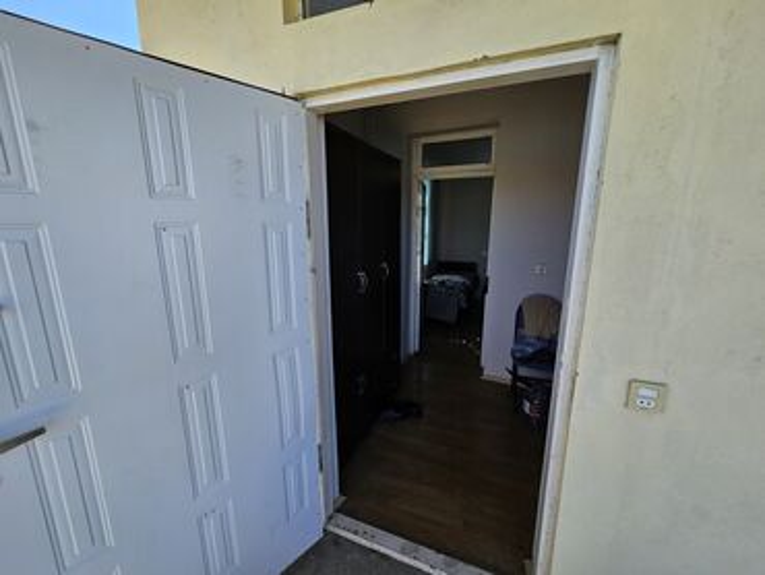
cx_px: 382
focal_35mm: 13
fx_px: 287
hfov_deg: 106.1
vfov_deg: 90.0
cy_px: 288
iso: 80
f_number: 2.2
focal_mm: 2.2
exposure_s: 1/1000
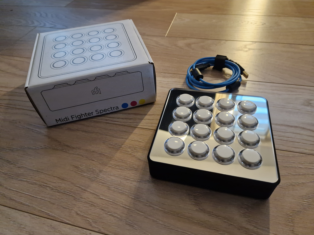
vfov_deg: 58.9
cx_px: 157
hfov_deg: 73.9
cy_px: 118
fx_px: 209
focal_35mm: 23
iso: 500
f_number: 1.8
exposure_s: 1/120
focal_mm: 6.4
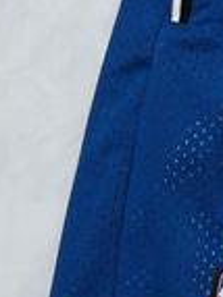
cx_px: 571
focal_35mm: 151
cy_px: -4
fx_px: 1299
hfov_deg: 8.7
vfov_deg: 12.9
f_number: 2
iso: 250
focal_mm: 5.75
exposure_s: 1/33.3
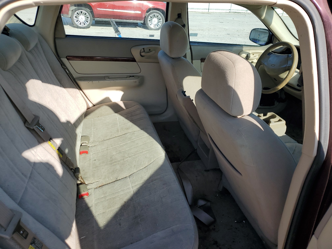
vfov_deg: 53.1
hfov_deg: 67.3
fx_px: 249
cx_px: 166
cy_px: 124
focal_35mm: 26
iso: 50
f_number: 1.5
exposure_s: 1/1250
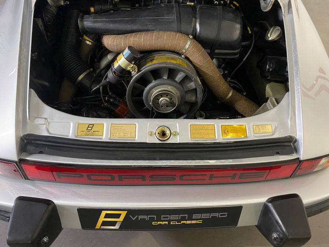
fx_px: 247
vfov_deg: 53.1
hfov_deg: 67.3
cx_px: 164
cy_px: 124
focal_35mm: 26
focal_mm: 4.25
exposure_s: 1/31
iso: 640
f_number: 1.8
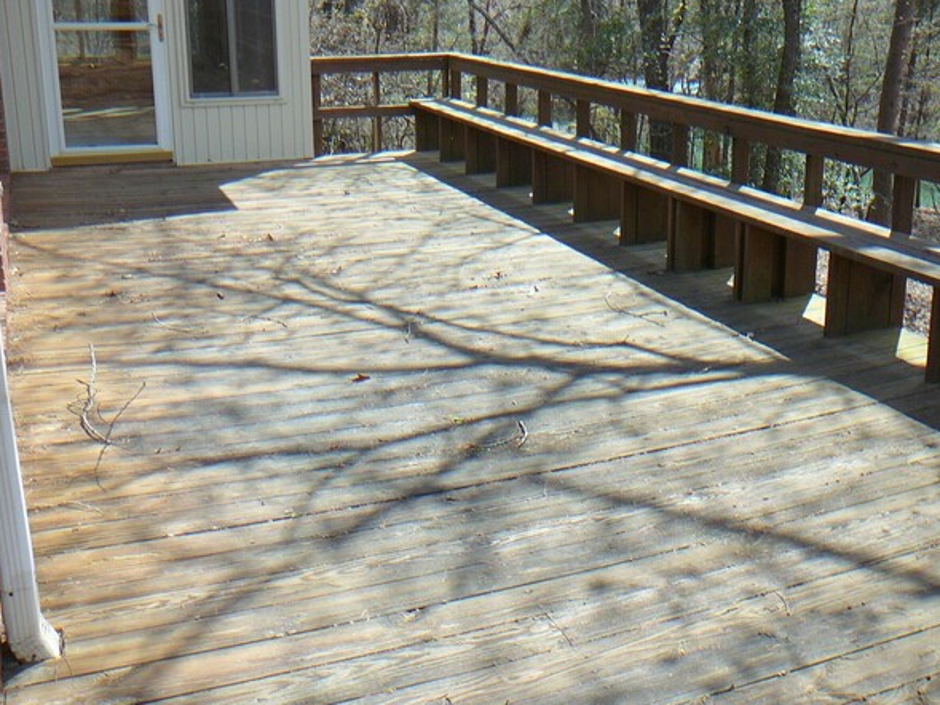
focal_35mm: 38
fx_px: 1032
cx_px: 500
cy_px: 354
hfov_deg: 48.9
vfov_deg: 37.7
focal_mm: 5.2
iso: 80
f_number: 2.8
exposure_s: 1/400
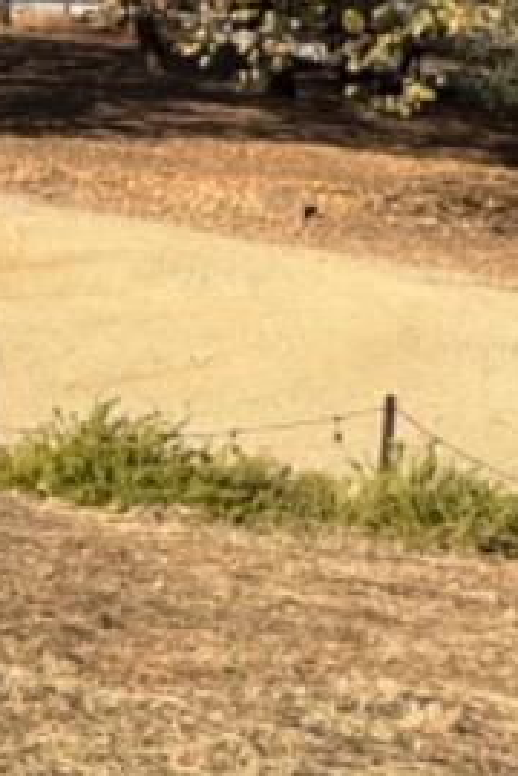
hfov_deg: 14.3
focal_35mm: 81
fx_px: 1748
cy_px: 142
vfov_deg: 24.6
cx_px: -483
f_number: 2.2
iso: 50
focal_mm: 2.22
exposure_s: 1/1420
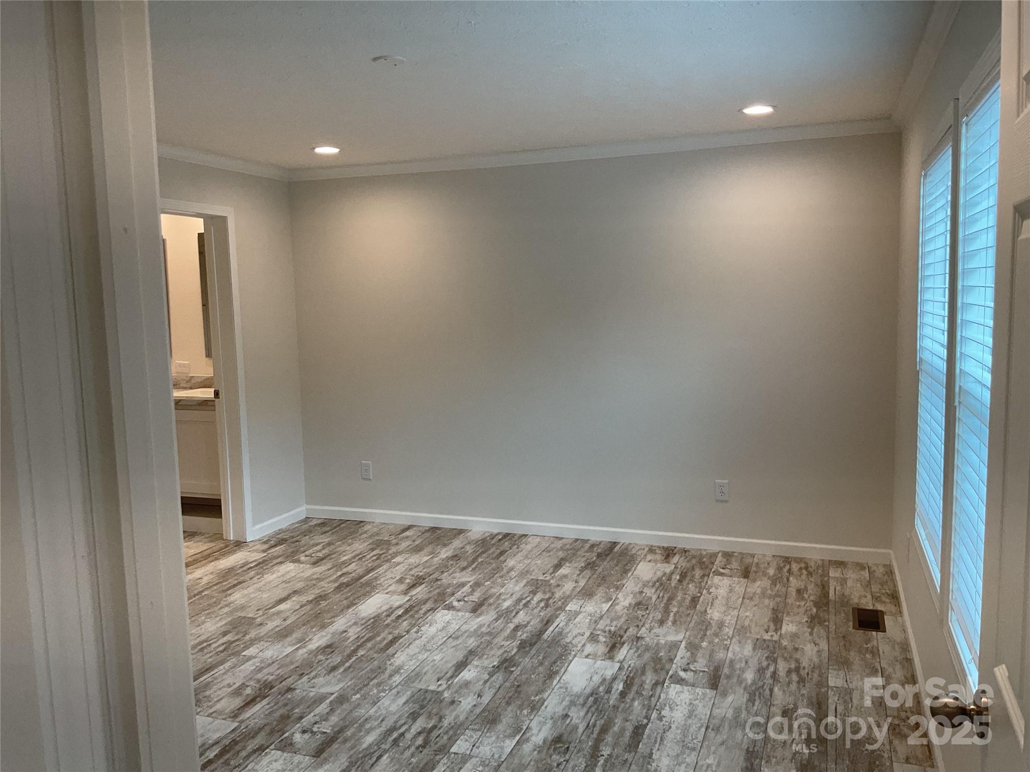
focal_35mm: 29
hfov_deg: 61.7
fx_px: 863
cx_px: 515
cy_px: 386
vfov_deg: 48.2
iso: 50
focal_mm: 3
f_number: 1.8
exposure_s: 1/120
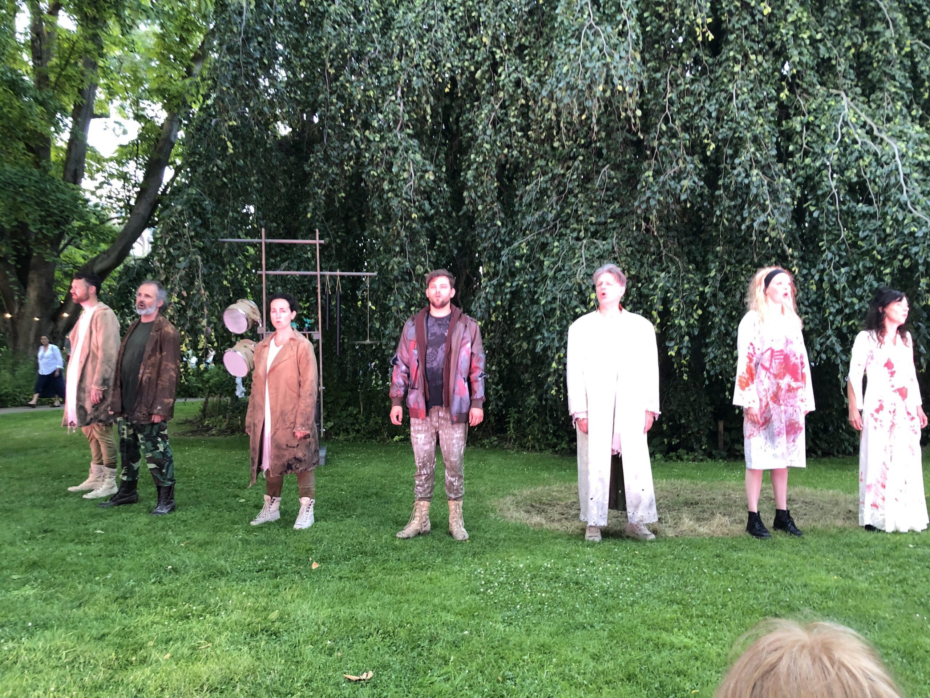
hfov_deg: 63.4
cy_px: 349
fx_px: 752
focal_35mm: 28
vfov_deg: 49.7
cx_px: 465
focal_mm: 3.99
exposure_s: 1/17
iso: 50
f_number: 1.8
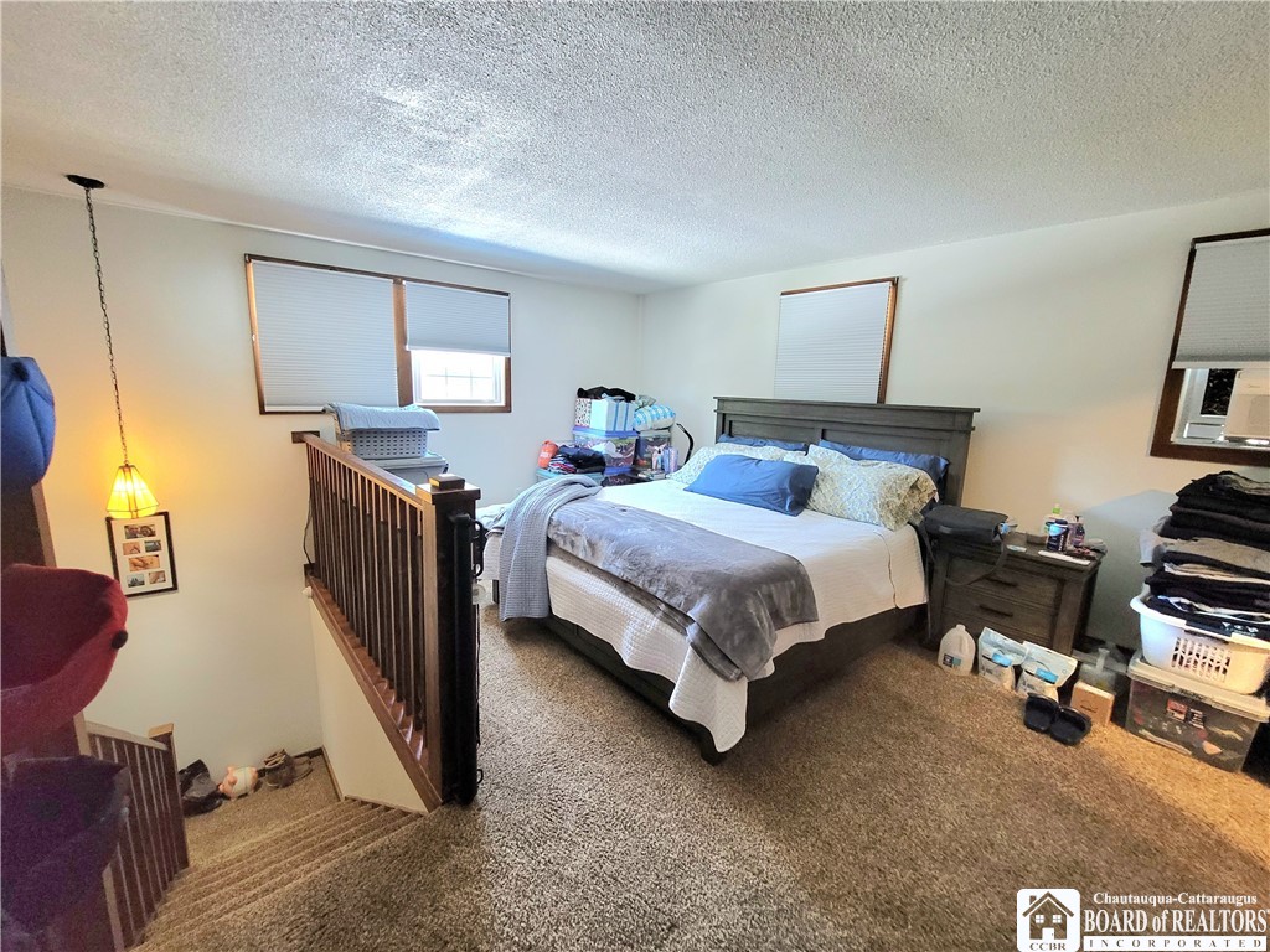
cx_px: 635
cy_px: 476
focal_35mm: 13
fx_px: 477
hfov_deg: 106.2
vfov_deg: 89.9
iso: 500
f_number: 2.2
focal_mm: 2.2
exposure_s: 1/30
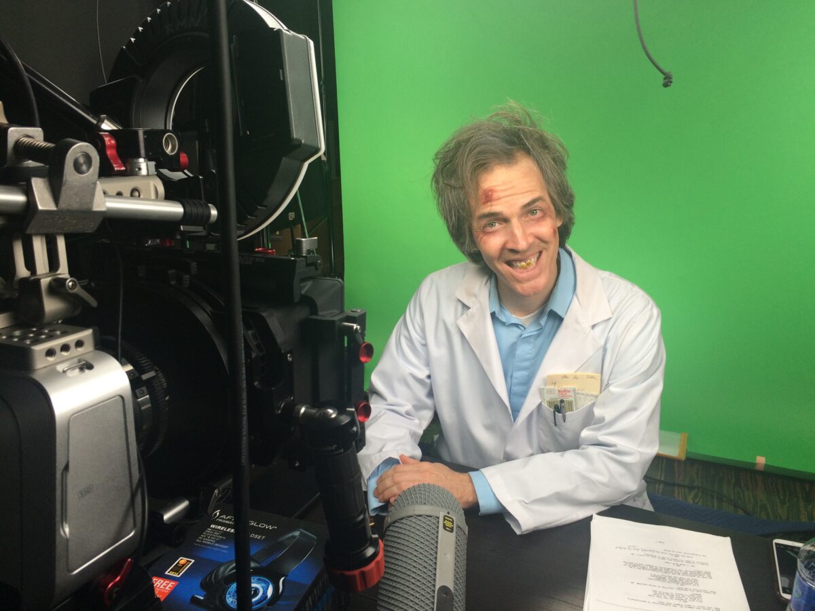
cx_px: 408
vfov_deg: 48.2
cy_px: 306
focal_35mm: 29
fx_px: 683
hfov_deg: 61.7
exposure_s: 1/60
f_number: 2.2
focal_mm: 4.15
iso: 40
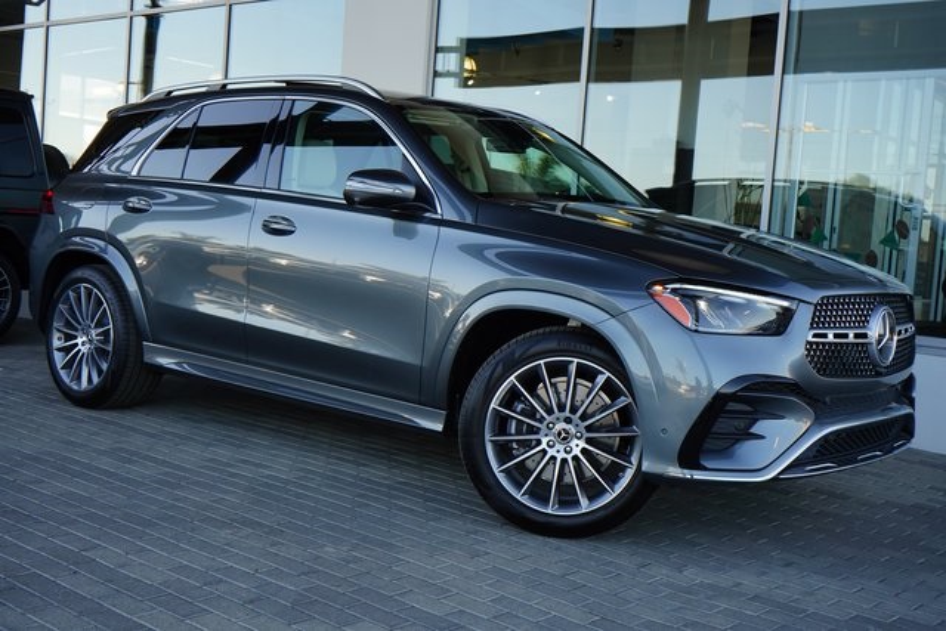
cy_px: 316
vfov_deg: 32.6
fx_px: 1078
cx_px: 473
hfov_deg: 47.4
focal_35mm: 41
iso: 1000
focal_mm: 41
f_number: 8
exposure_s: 1/400
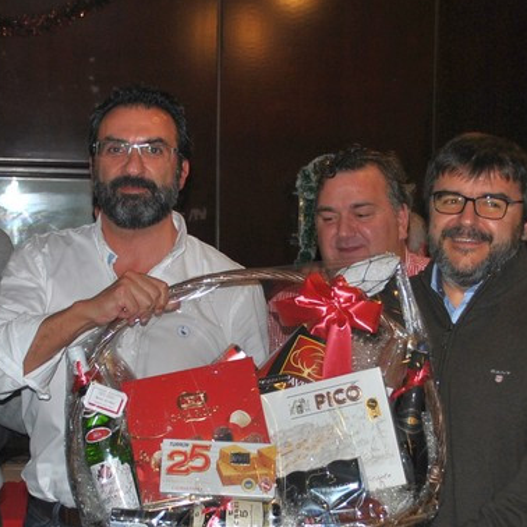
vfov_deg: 20.8
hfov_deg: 20.9
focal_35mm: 83
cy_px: 359
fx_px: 1430
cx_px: 229
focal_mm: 24
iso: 200
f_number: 4
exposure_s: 1/60
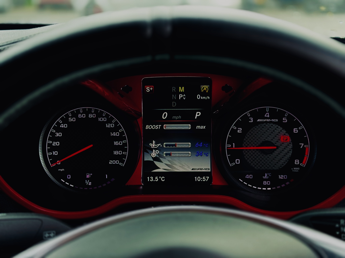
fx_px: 478
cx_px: 172
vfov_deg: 30.3
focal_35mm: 48
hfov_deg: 39.7
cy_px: 129
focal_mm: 6.86
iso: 125
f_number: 1.78
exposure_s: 1/54
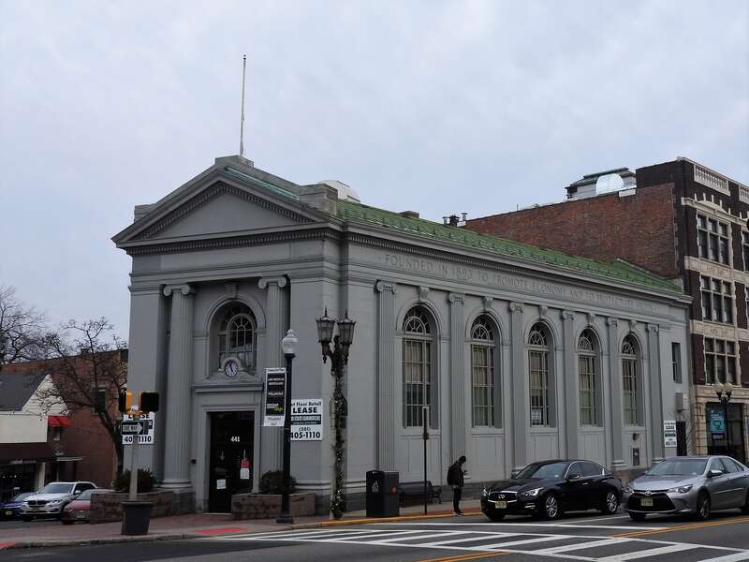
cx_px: 374
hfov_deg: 52.6
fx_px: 757
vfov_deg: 40.7
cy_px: 281
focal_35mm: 35
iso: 100
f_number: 3.8
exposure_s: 1/800
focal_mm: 6.3
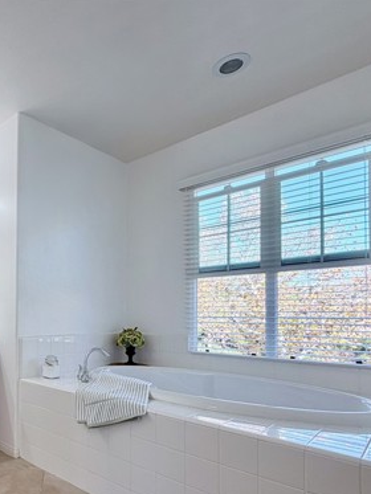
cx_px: 28
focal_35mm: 24
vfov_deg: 70.3
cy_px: 311
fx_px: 343
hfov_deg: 49.7
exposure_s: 1/120
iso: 64
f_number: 2.2
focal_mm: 2.22
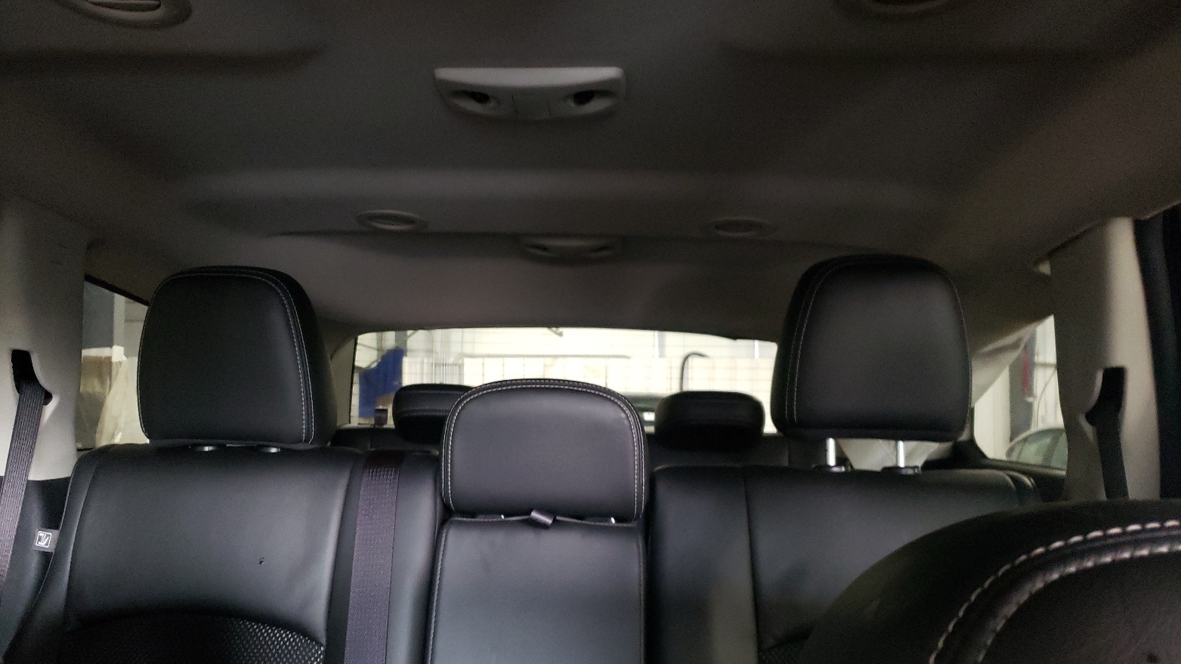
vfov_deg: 40.0
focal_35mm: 29
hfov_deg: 66.1
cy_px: 394
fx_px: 908
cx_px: 586
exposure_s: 1/30
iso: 437
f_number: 1.5
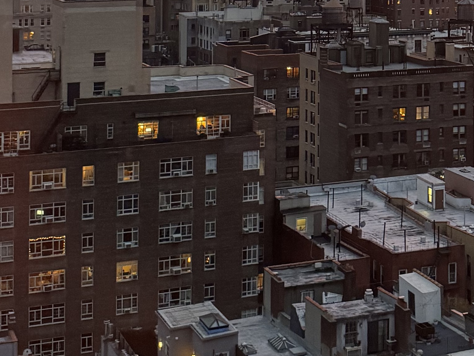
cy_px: -96
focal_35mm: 90
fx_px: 1232
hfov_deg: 21.1
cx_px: 468
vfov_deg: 15.7
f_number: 1.78
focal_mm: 6.86
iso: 320
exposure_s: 1/60
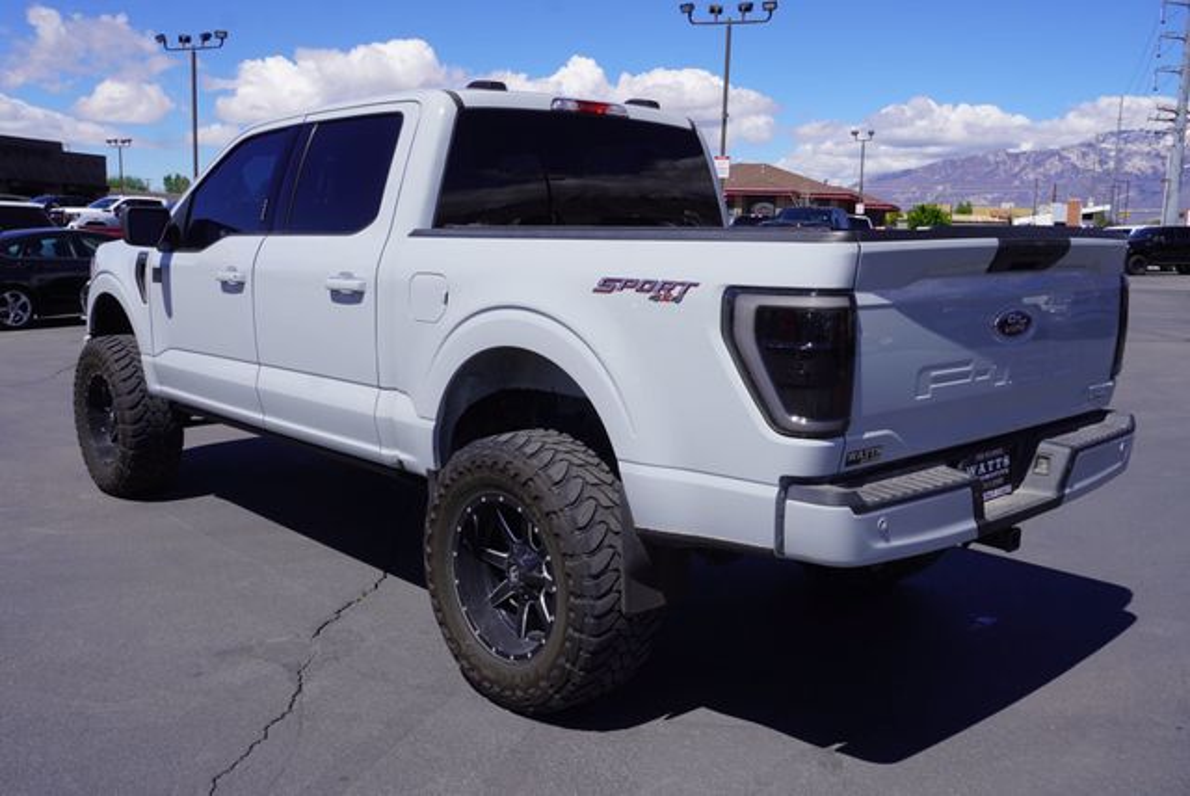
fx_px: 1092
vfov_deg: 40.0
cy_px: 398
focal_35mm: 33
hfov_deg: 57.2
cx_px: 595
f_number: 10
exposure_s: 1/200
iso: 100
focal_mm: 22
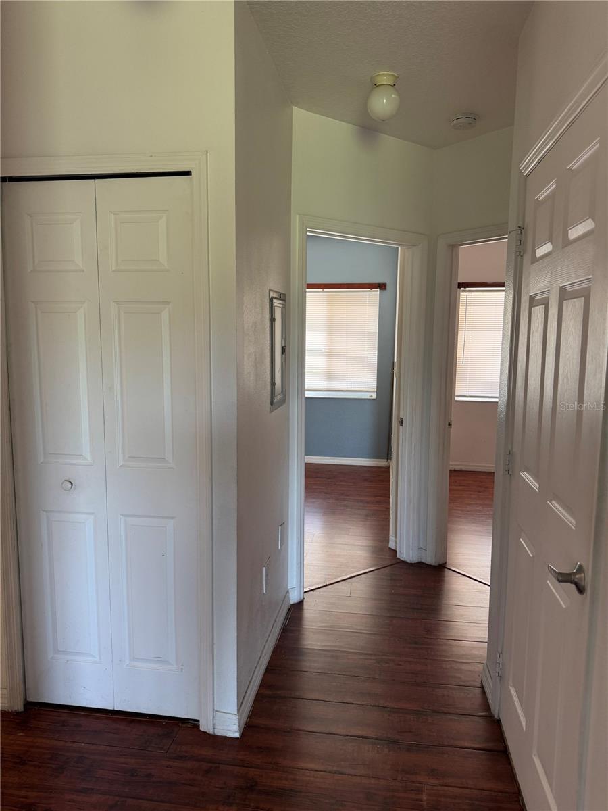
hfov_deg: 56.8
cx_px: 304
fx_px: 562
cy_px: 406
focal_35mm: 24
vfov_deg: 71.6
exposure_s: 1/60
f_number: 1.78
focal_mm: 6.76
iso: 200
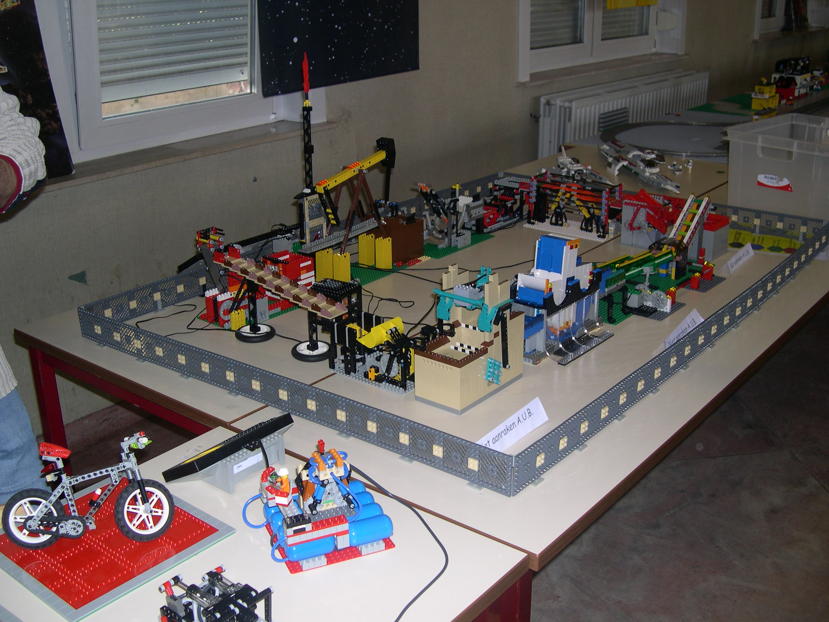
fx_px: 910
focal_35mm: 38
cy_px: 311
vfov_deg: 37.7
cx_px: 414
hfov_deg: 49.0
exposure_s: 1/60
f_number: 2.8
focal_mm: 8
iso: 100
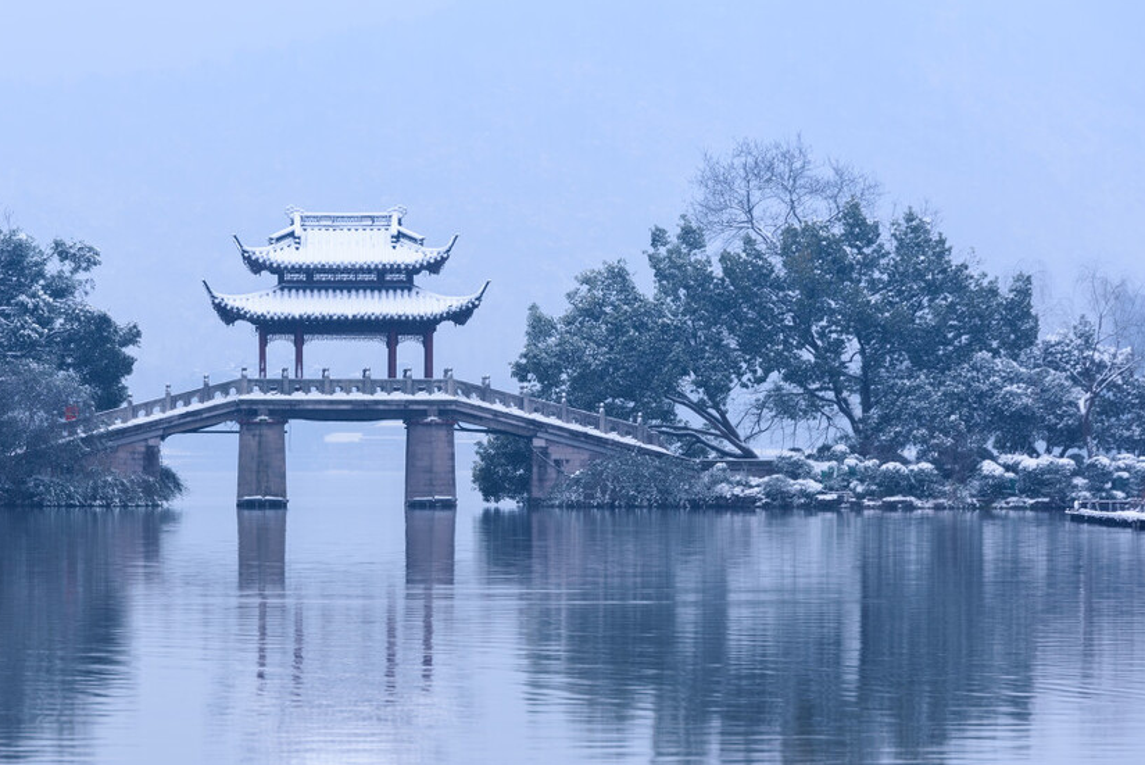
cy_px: 327
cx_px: 347
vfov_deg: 4.7
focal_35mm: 291
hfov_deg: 7.1
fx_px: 9260
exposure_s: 1/6
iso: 100
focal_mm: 200
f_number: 8
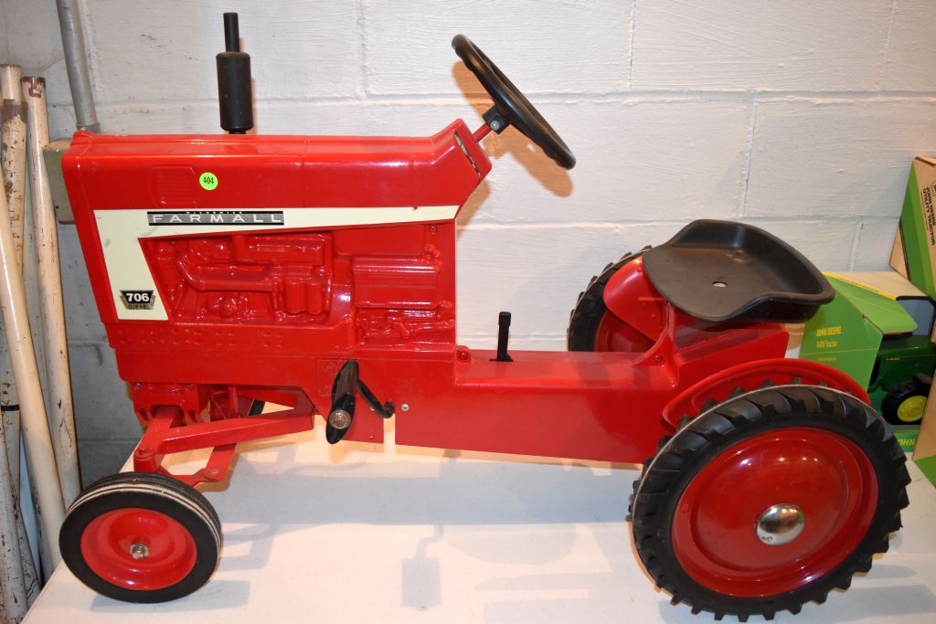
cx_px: 468
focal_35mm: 30
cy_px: 312
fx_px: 780
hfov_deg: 61.9
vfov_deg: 43.6
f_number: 3.8
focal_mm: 20
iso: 1100
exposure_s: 1/60
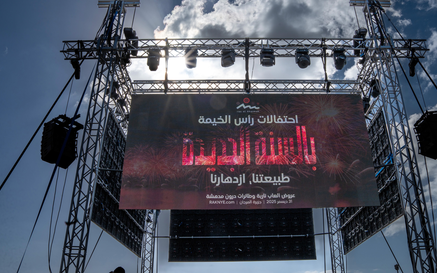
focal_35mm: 33
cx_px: 235
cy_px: 125
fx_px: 393
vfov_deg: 38.3
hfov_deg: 58.1
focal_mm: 29
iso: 125
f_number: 18
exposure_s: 1/640
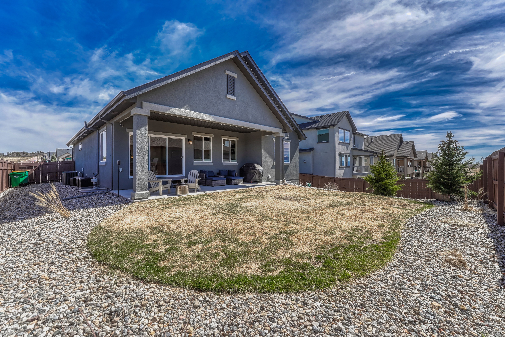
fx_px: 210
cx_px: 252
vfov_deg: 77.3
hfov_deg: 100.4
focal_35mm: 15
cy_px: 168
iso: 400
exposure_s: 1/160
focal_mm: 15
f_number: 8
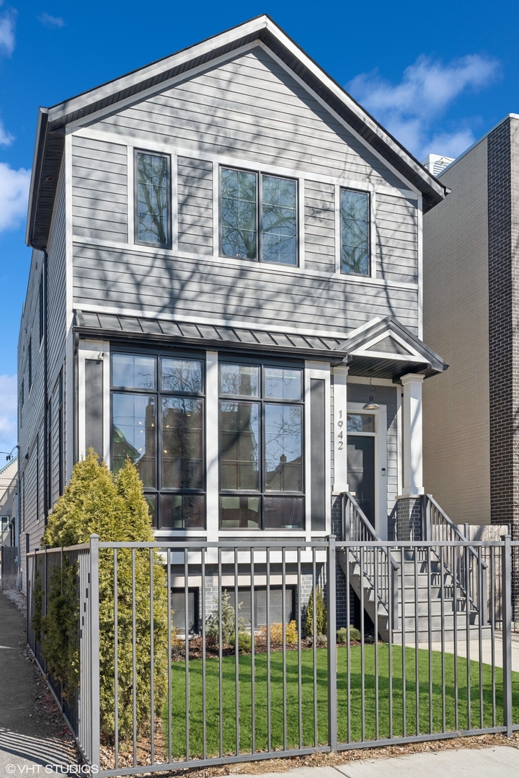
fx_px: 649
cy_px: 389
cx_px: 260
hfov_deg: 43.6
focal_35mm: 30
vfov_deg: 61.9
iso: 320
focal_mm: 30
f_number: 8
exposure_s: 1/1000
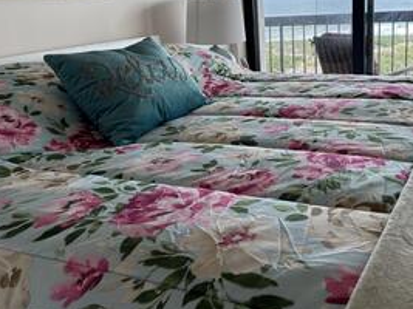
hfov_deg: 51.0
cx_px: 252
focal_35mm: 36
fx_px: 429
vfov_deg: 38.9
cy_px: 90
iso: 80
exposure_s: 1/380
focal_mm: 6.86
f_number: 1.78
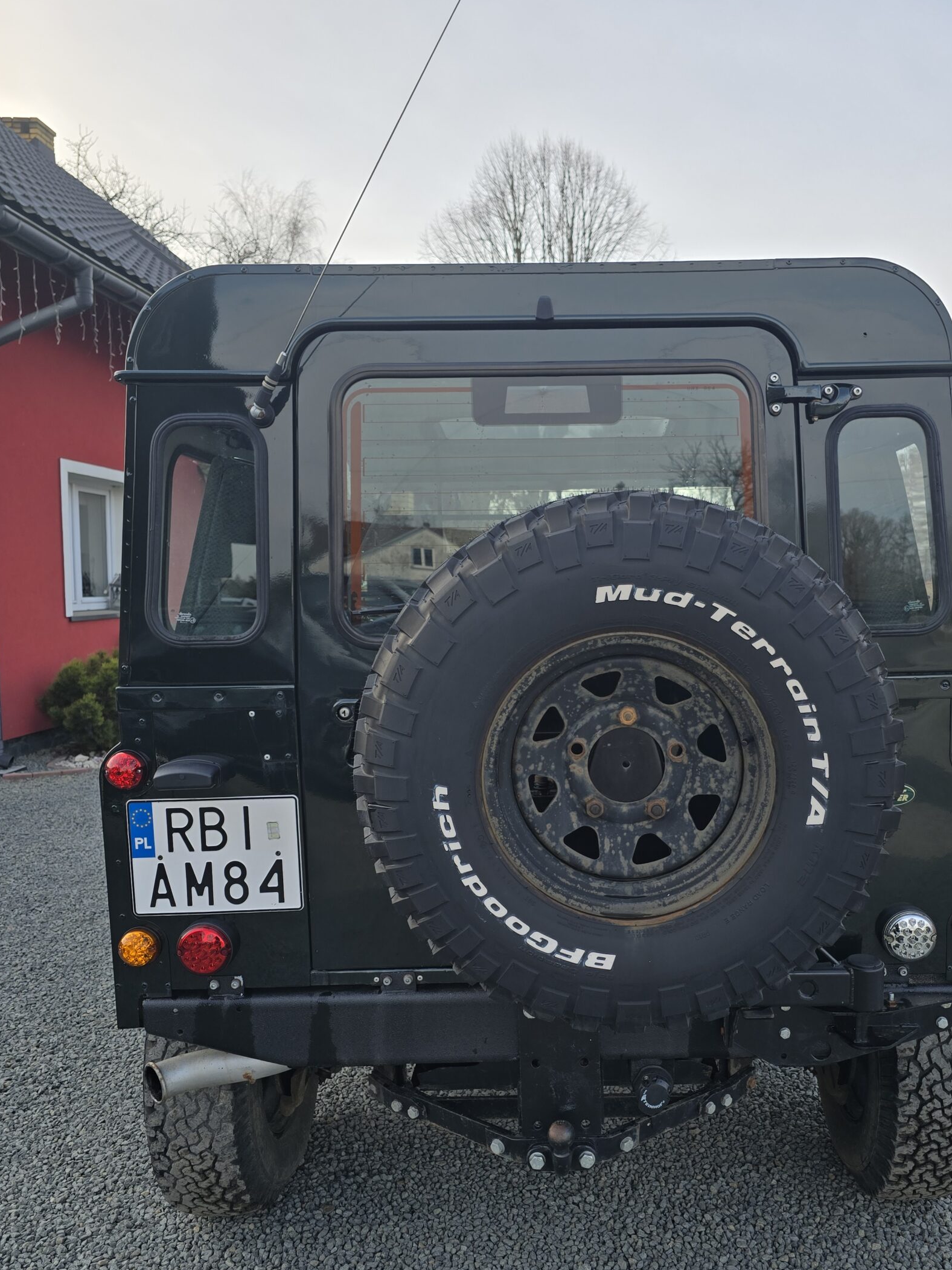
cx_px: 575
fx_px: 1027
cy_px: 701
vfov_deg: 63.3
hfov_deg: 49.4
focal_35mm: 28
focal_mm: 6.3
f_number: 1.7
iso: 12
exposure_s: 1/476
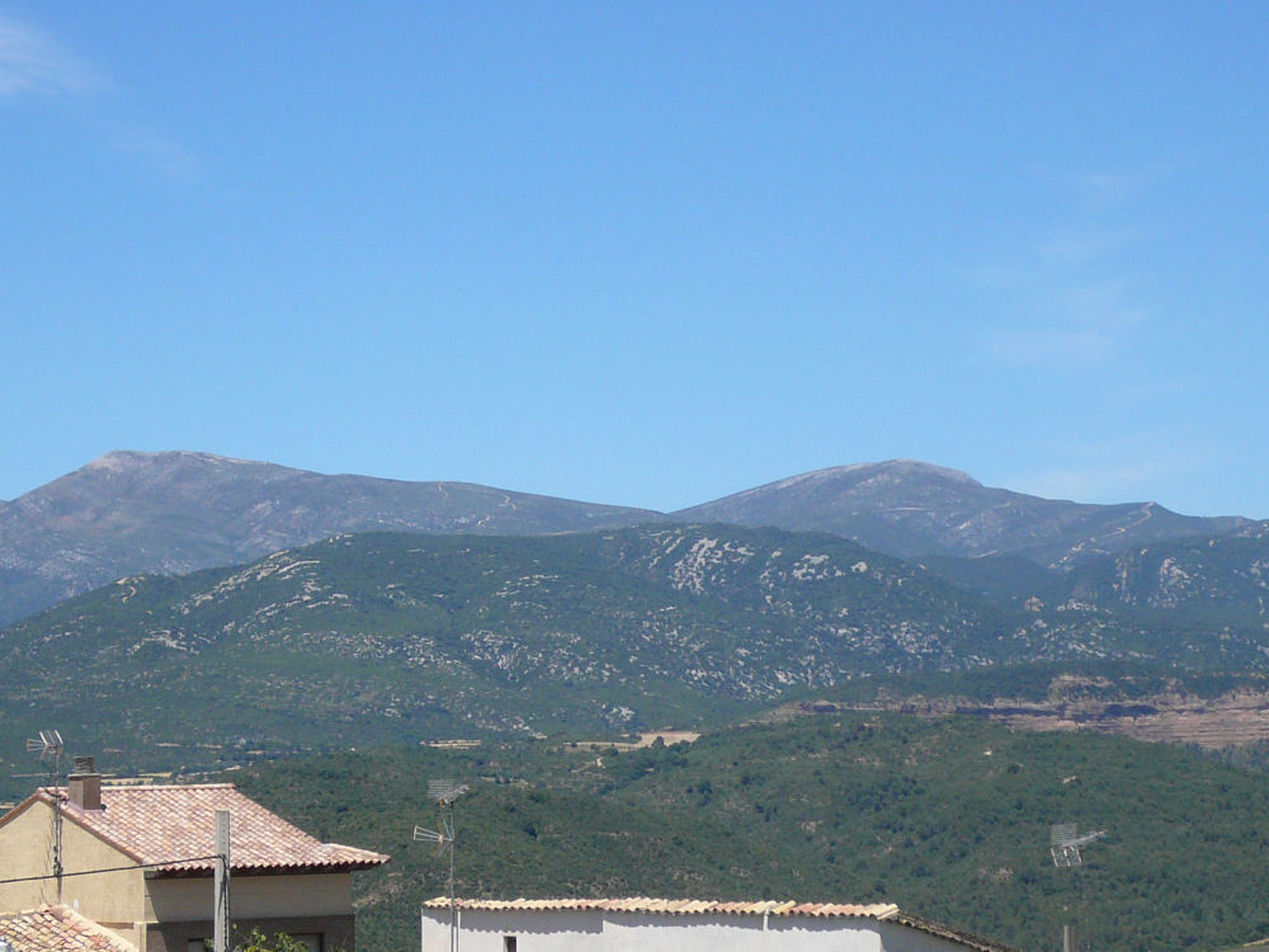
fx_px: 3996
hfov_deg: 18.0
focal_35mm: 109
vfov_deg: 13.6
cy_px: 476
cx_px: 634
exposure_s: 1/800
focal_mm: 12
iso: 100
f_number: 4.5
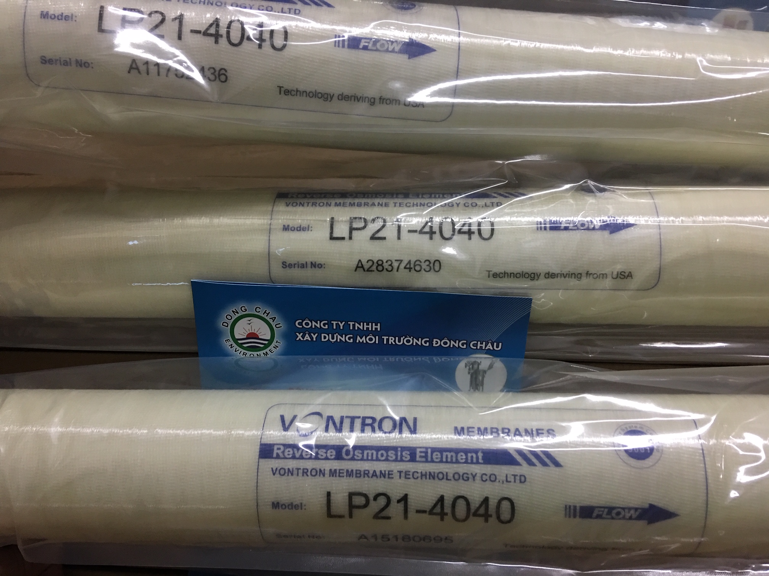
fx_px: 644
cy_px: 288
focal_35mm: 29
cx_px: 384
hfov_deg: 61.7
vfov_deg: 48.2
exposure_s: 1/17
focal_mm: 4.15
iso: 80
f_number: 2.2
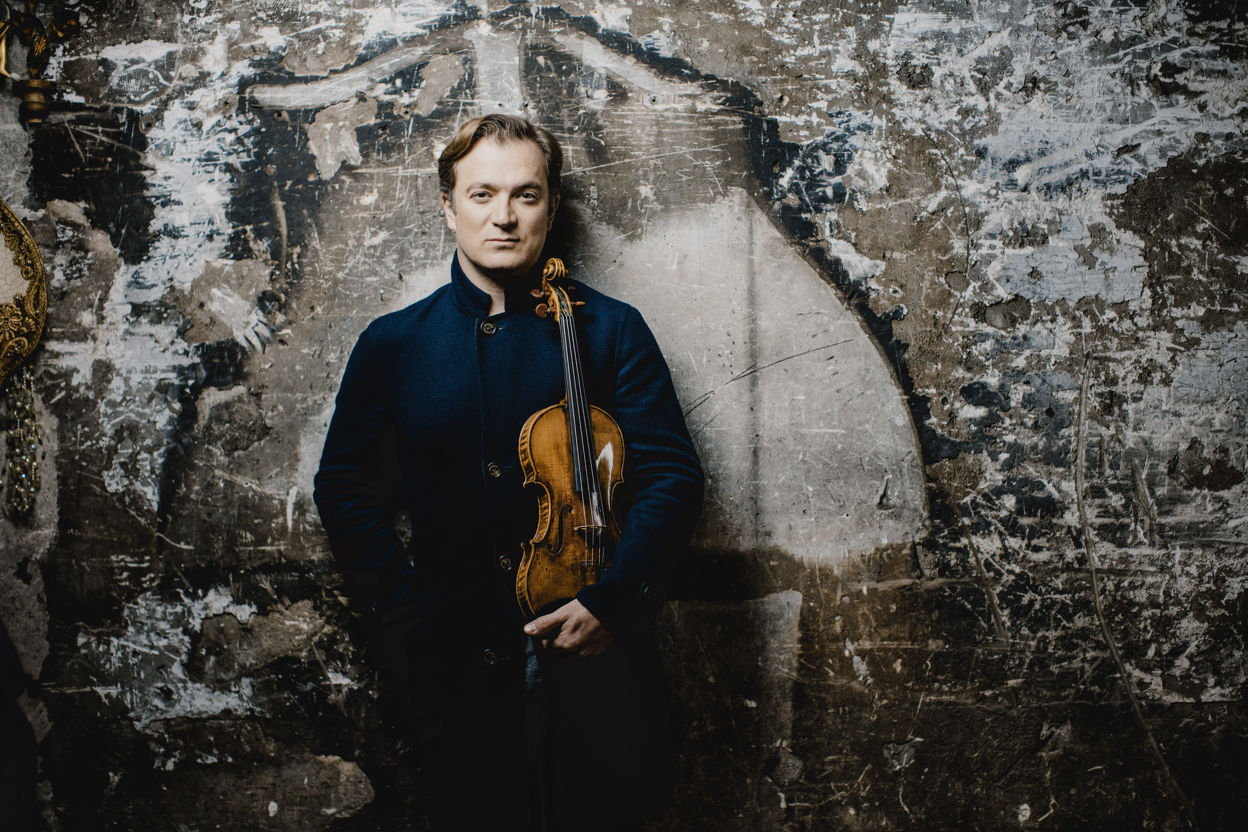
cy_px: 416
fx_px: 1733
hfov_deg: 39.6
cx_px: 624
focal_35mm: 50
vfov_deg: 27.0
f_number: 2.5
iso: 1000
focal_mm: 50
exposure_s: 1/80
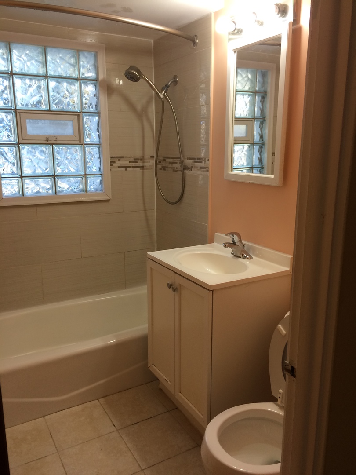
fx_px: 398
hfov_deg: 48.2
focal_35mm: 29
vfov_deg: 61.7
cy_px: 238
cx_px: 178
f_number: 2.2
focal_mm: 4.15
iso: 32
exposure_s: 1/40
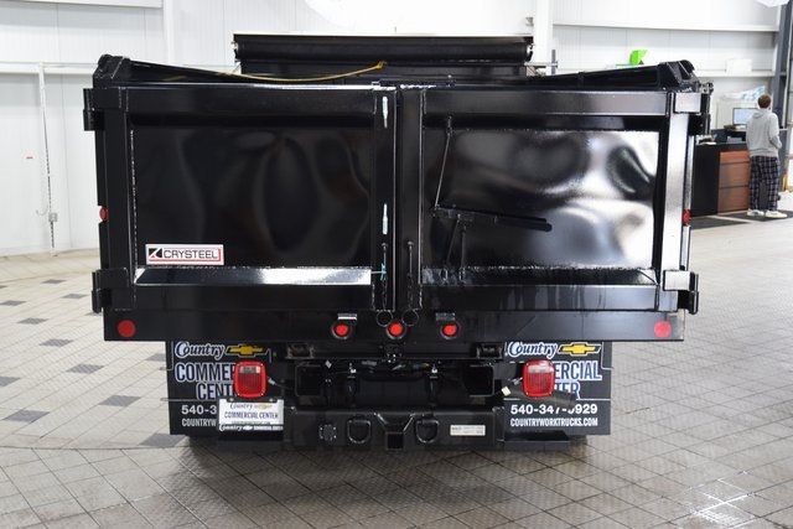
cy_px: 264
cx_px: 396
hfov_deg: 42.3
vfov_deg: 29.0
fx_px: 1024
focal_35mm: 46
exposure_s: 1/60
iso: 1600
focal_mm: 31
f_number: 5
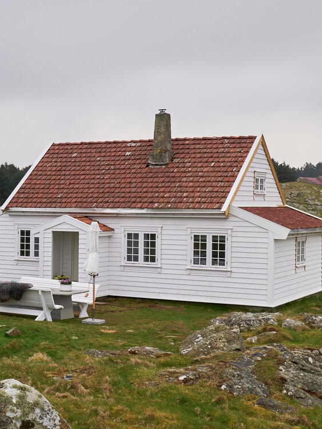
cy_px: 225
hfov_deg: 19.1
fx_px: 880
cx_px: -99
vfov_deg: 27.4
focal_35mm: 71
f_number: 8
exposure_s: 1/80
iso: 100
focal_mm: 29
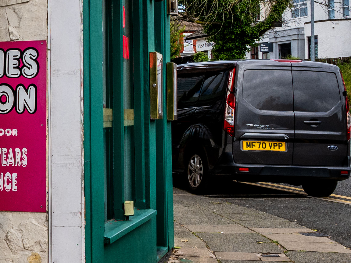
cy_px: 85
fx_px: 1166
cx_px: -334
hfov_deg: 14.4
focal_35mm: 115
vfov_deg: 12.9
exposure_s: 1/160
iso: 100
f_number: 9
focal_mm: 24
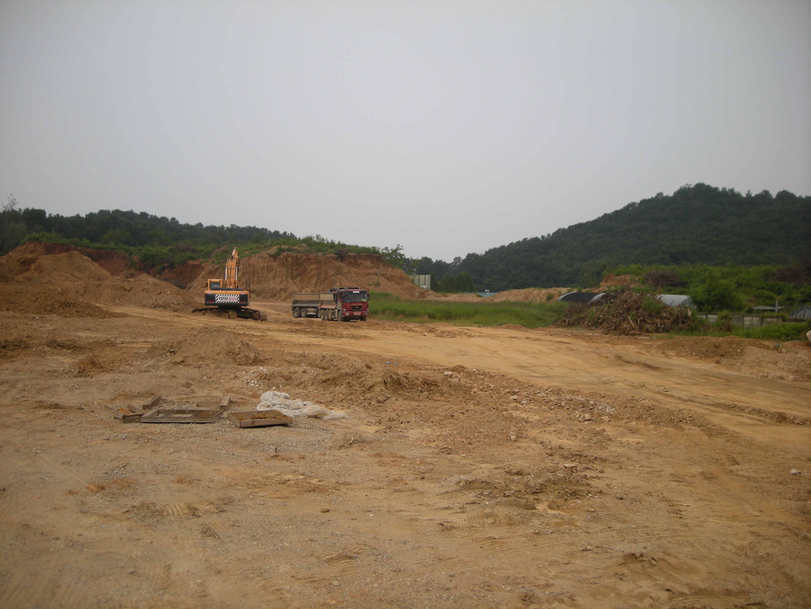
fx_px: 820
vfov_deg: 40.7
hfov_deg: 52.6
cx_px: 406
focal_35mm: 35
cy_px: 304
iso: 64
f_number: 5.7
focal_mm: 5.7
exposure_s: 1/342
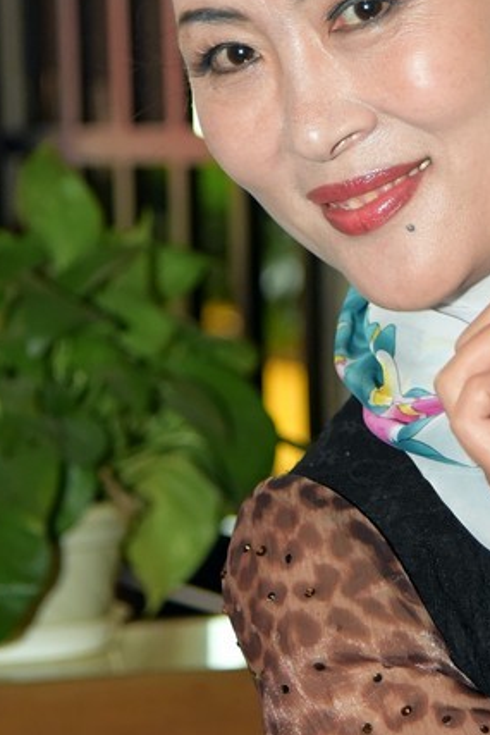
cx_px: 307
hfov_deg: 6.5
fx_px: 4304
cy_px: 267
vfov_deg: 9.7
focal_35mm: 211
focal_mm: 75
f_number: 4
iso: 3200
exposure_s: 1/1000
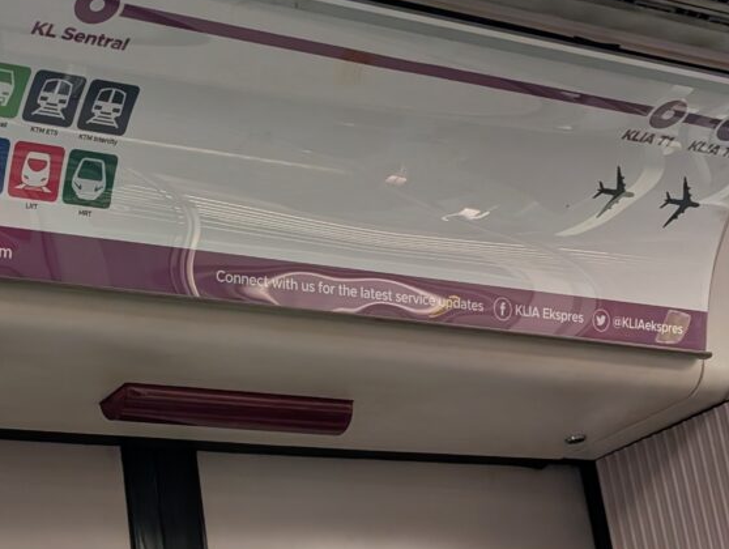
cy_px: 275
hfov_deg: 21.7
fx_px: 1898
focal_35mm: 90
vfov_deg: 16.5
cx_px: 270
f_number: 1.68
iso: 165
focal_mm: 6.9
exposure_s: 1/58.7
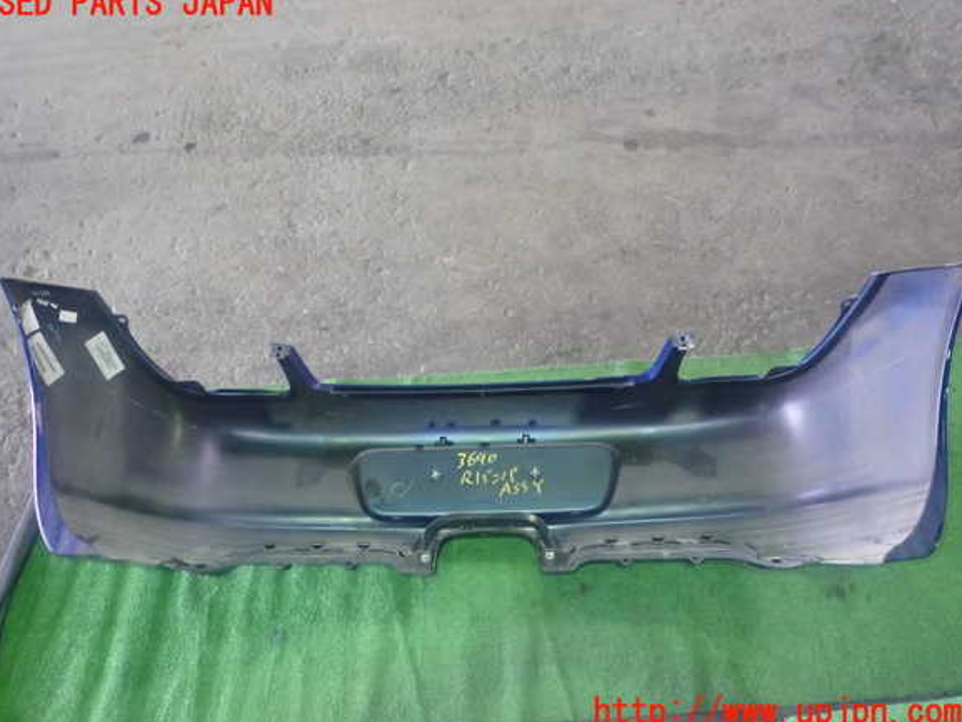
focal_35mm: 26
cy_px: 358
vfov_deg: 53.1
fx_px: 723
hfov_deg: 67.3
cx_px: 470
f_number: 2
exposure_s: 1/30
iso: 640
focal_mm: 4.5
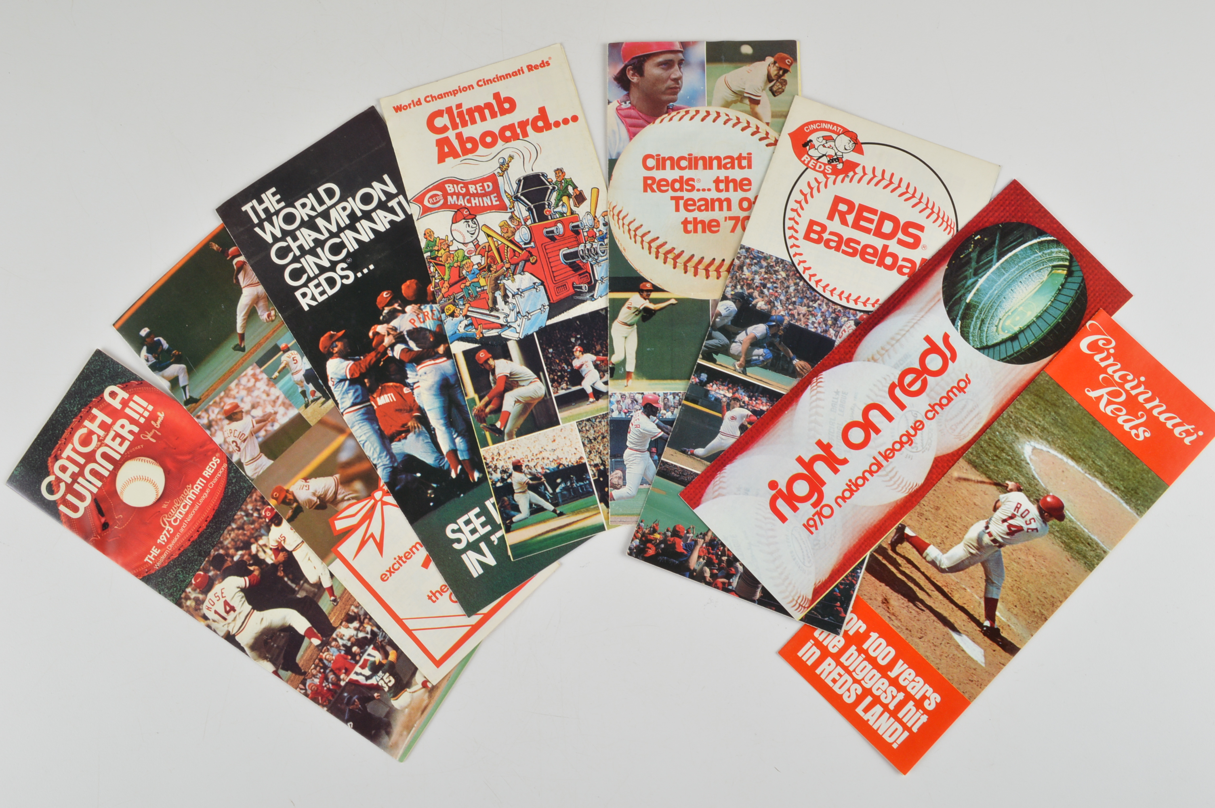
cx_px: 608
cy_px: 404
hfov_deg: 53.2
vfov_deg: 36.8
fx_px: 1214
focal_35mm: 36
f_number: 13
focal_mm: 24
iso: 100
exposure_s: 1/125
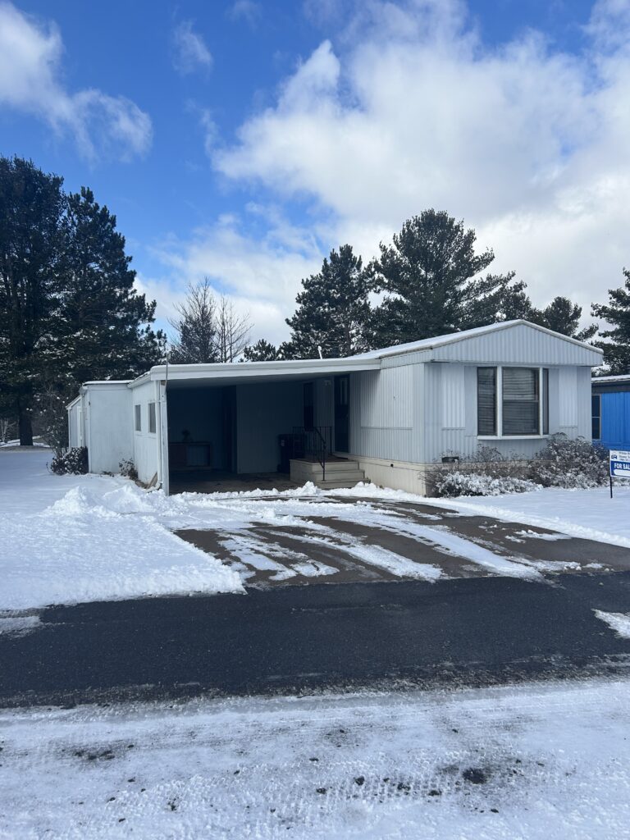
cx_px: 315
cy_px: 420
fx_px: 631
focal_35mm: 26
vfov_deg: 67.3
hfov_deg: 53.1
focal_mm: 5.7
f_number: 1.5
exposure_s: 1/4630
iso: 50
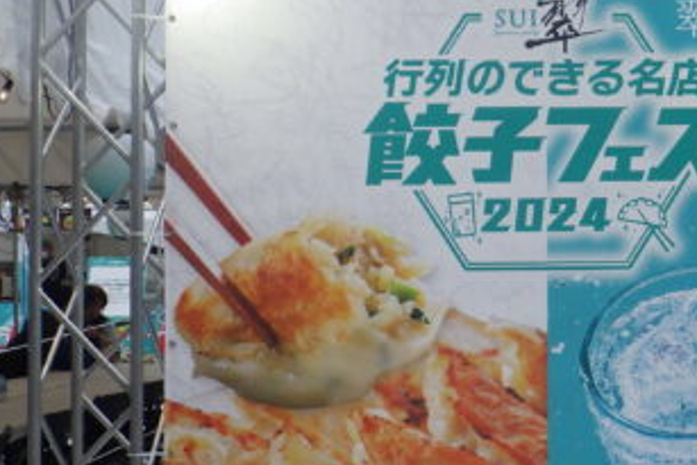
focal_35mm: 54
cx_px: 576
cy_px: 264
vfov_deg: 25.1
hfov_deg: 35.4
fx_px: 1046
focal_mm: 5
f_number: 4.2
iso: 125
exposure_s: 1/500
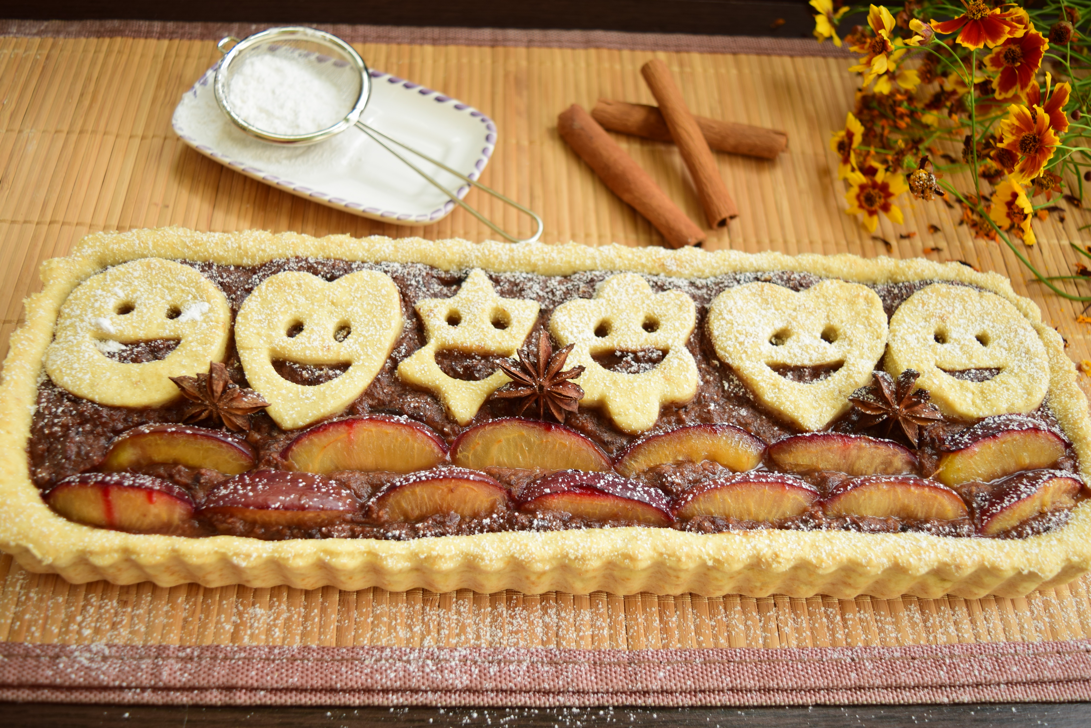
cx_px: 546
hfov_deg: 53.1
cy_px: 364
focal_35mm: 36
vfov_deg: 36.9
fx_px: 1091
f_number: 4
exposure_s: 1/15
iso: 100
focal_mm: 24
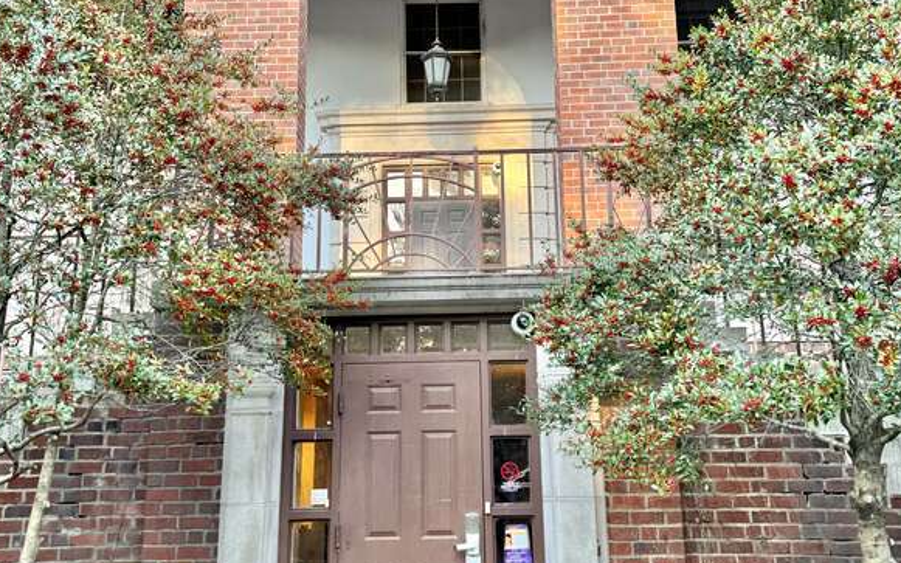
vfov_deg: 36.3
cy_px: 262
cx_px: 445
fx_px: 859
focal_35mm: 35
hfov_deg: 55.3
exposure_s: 1/121
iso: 100
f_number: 1.78
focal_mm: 6.86
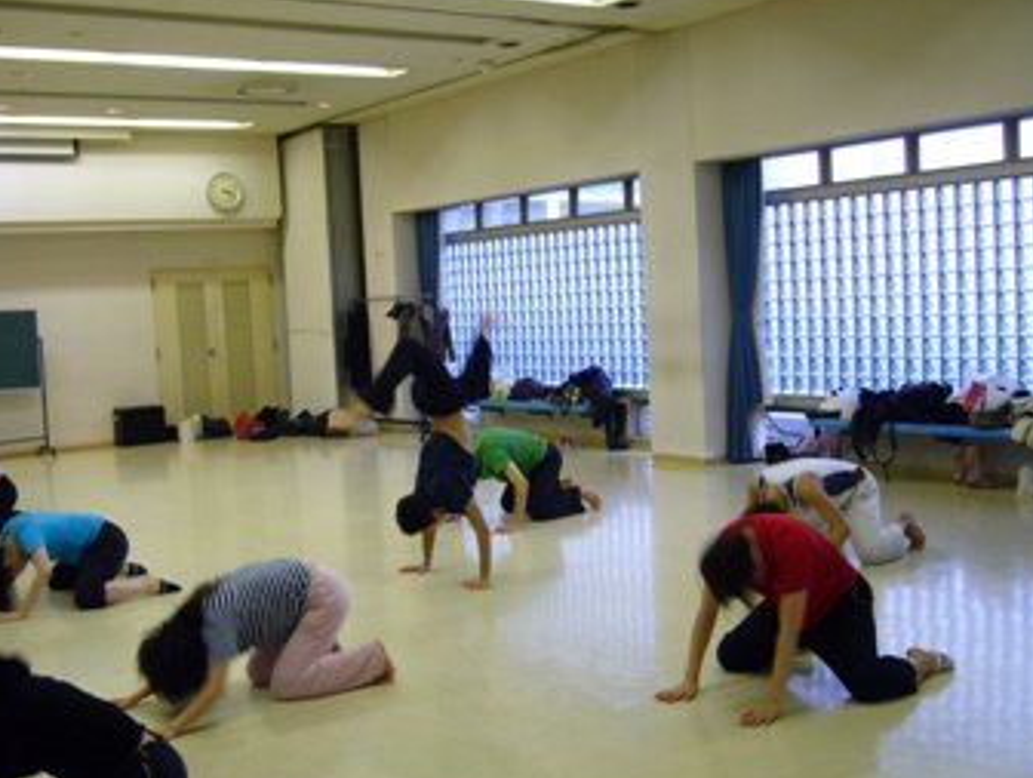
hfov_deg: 45.6
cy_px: 384
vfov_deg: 35.2
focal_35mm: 41
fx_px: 1225
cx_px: 449
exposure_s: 1/25
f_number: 2.8
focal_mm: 5.8
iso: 100
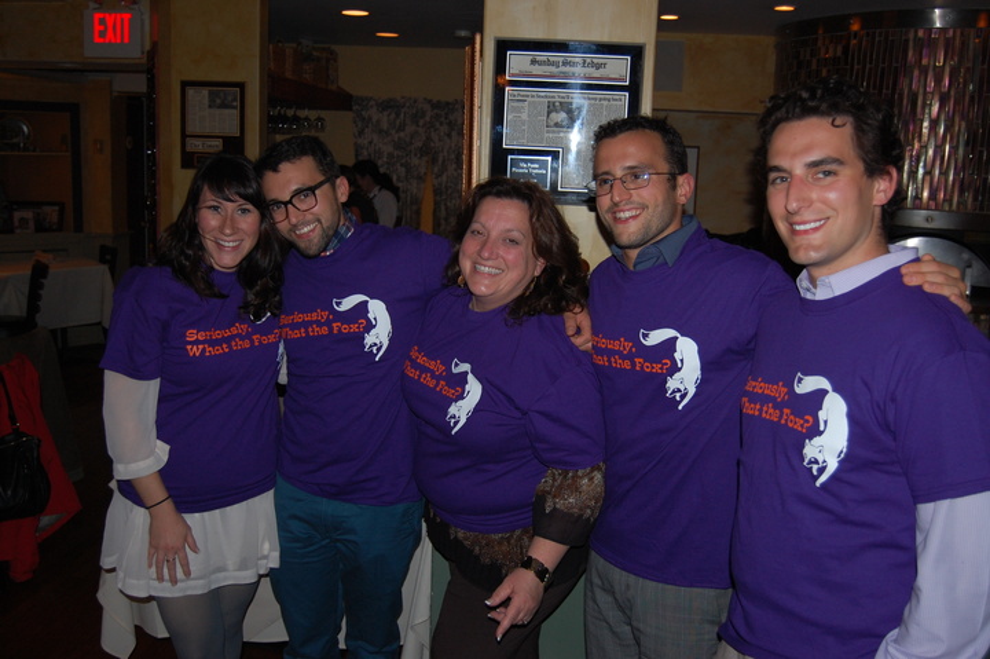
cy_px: 330
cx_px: 495
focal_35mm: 34
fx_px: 948
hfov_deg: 55.1
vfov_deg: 38.3
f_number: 3.8
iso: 400
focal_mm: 23
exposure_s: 1/60
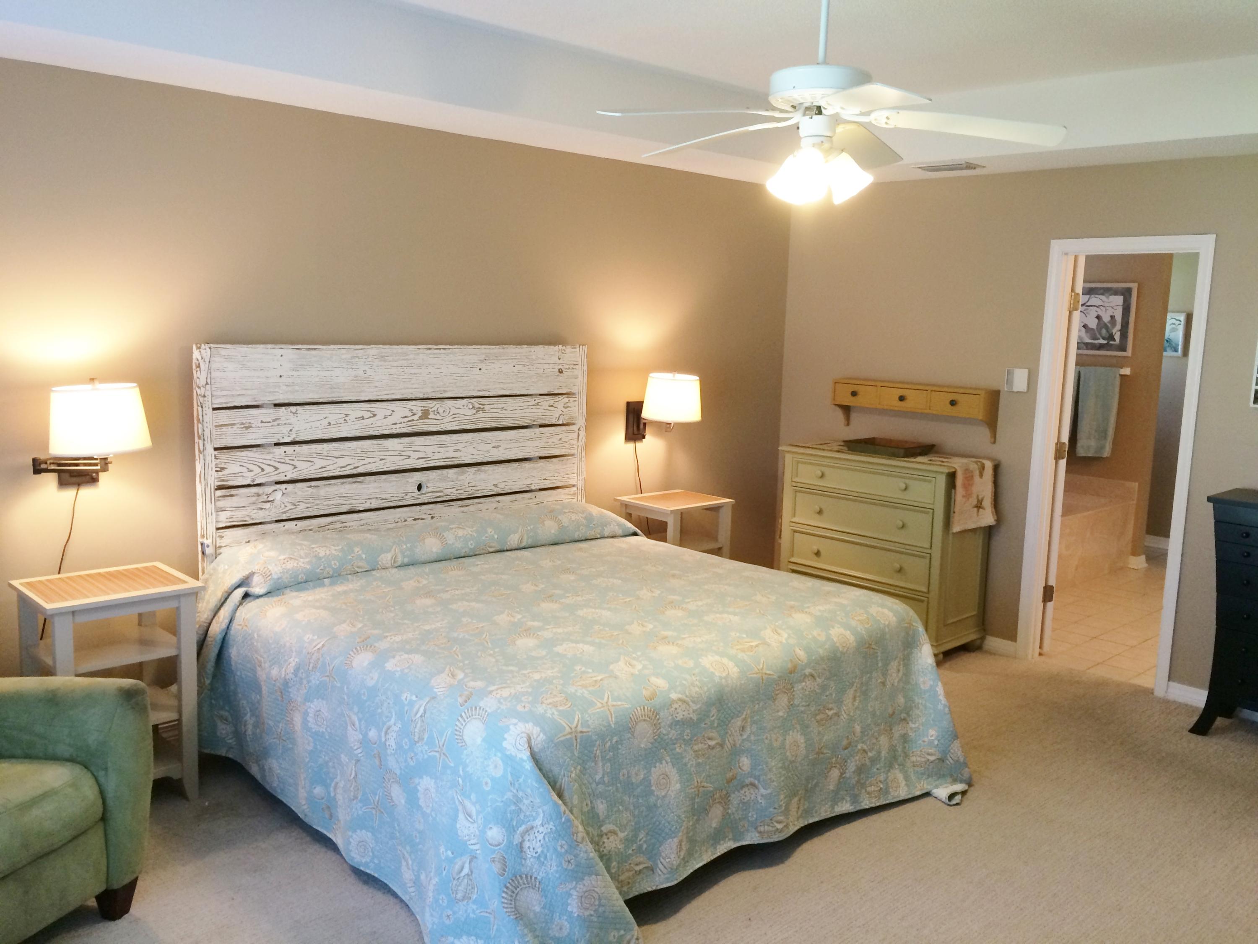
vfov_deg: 48.2
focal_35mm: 29
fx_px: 1054
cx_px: 629
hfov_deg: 61.7
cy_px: 472
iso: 125
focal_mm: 4.15
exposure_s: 1/30
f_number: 2.2
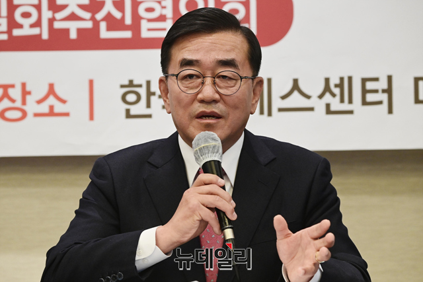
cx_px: 212
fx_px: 2057
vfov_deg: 7.9
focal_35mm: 175
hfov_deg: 11.7
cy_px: 141
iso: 3200
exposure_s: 1/200
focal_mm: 175
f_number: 5.6
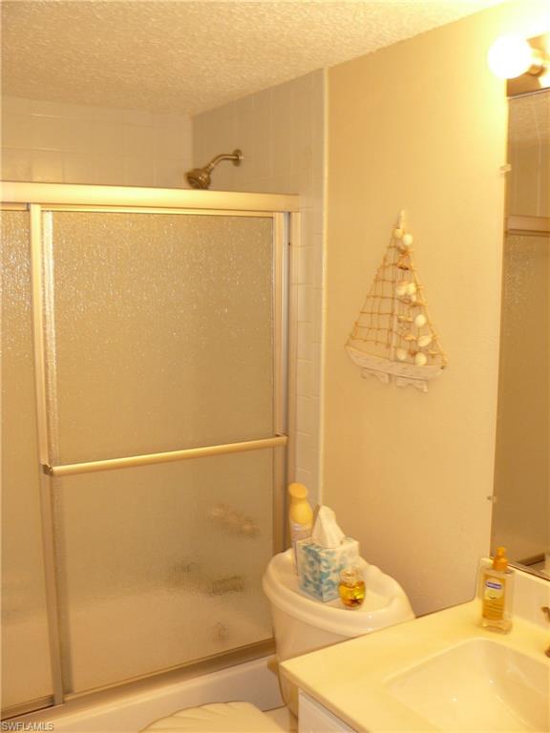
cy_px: 366
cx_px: 275
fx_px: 763
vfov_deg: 51.4
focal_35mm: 36
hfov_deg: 39.7
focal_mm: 6
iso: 100
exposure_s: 1/30
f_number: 2.8
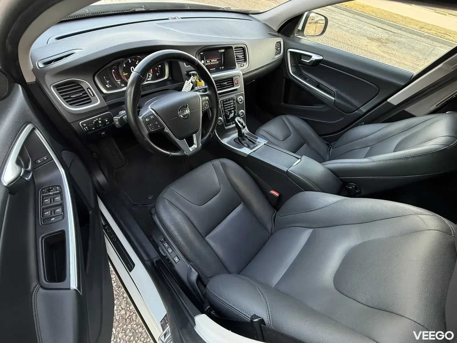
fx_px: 185
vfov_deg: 85.7
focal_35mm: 14
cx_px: 228
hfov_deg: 102.1
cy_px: 172
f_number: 2.2
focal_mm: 2.22
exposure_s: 1/99
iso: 320
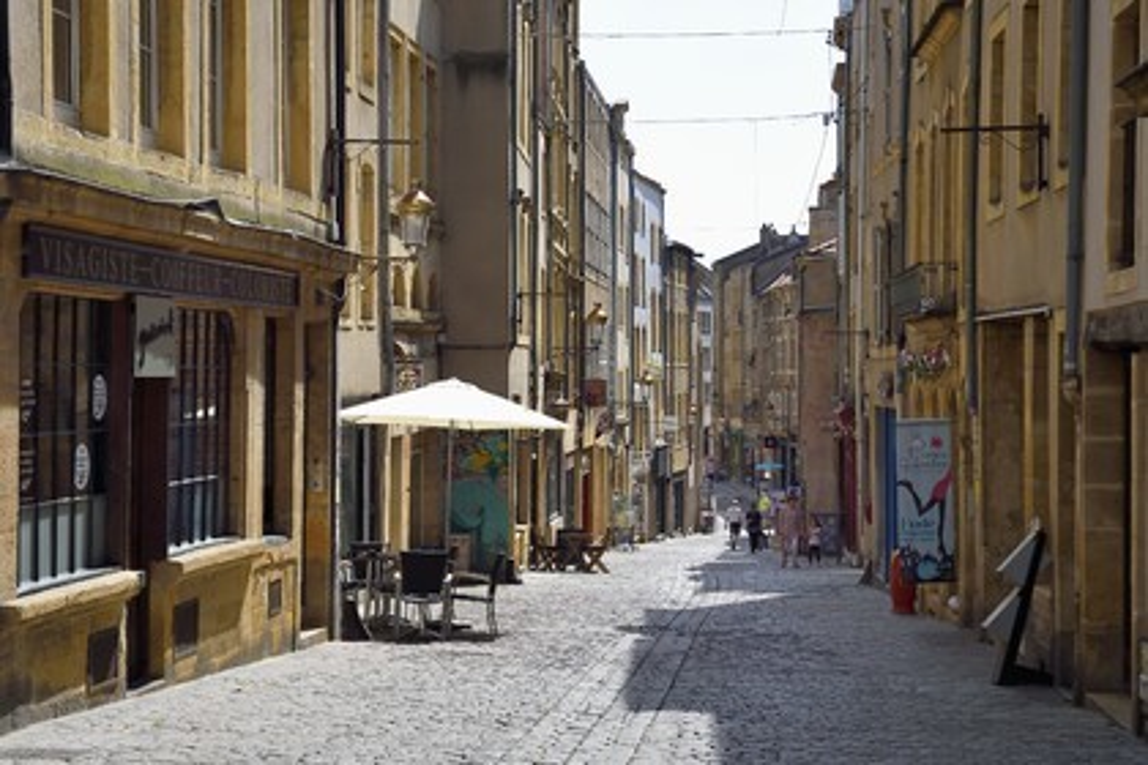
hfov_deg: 28.8
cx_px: 574
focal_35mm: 70
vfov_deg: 19.5
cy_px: 382
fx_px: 2232
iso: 200
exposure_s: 1/320
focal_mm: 70
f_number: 10
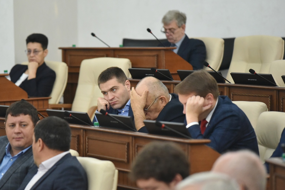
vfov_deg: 6.9
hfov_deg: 10.3
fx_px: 1583
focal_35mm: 200
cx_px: 142
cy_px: 95
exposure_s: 1/320
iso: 6400
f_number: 4
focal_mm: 200
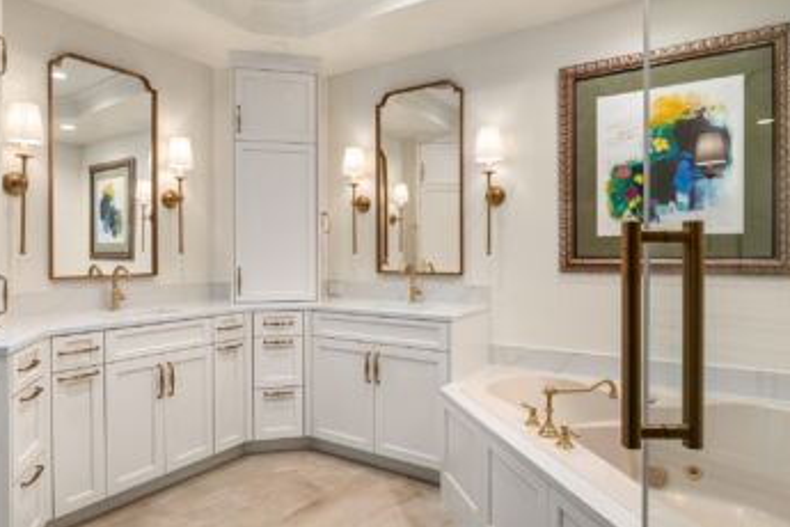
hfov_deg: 78.3
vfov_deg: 57.2
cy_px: 264
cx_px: 353
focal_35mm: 22
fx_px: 483
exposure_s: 1/6
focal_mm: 19
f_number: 7.1
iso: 100
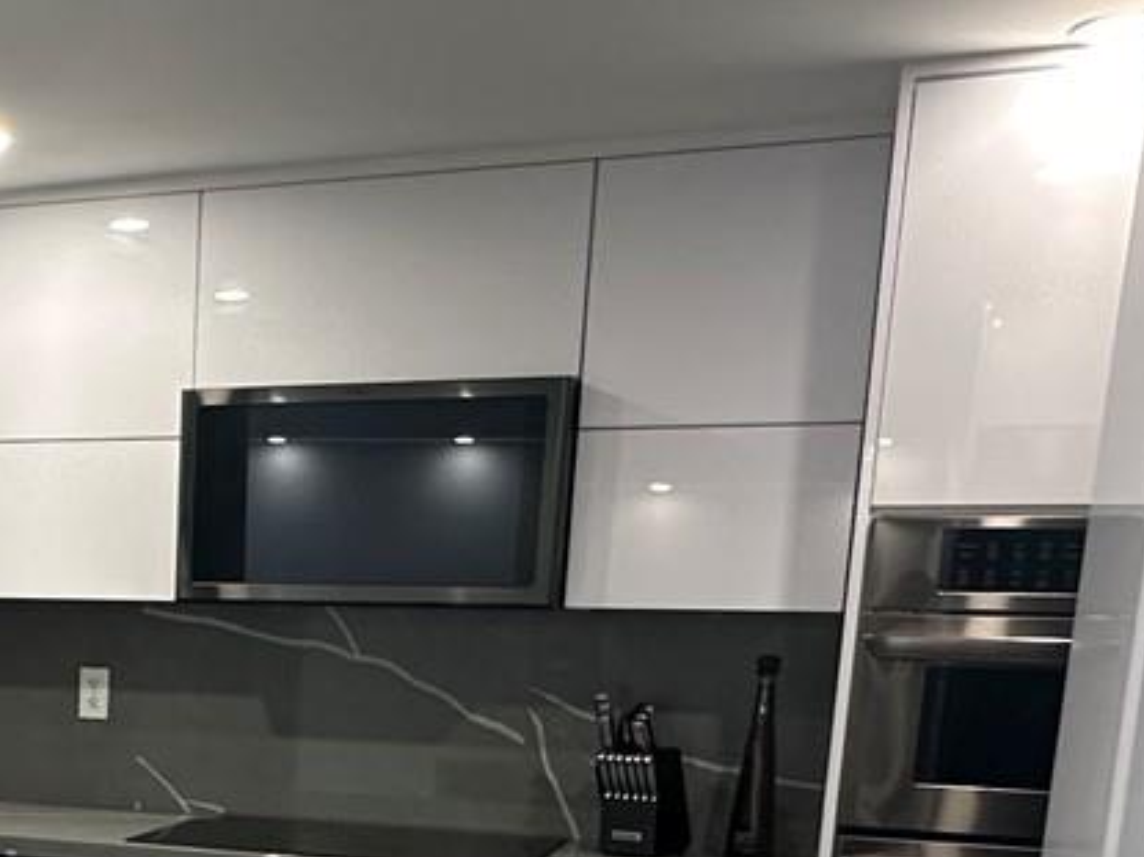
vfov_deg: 24.9
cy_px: 967
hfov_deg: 32.8
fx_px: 1784
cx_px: 17
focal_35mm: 54
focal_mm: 2.22
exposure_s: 1/60
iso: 160
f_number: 2.2
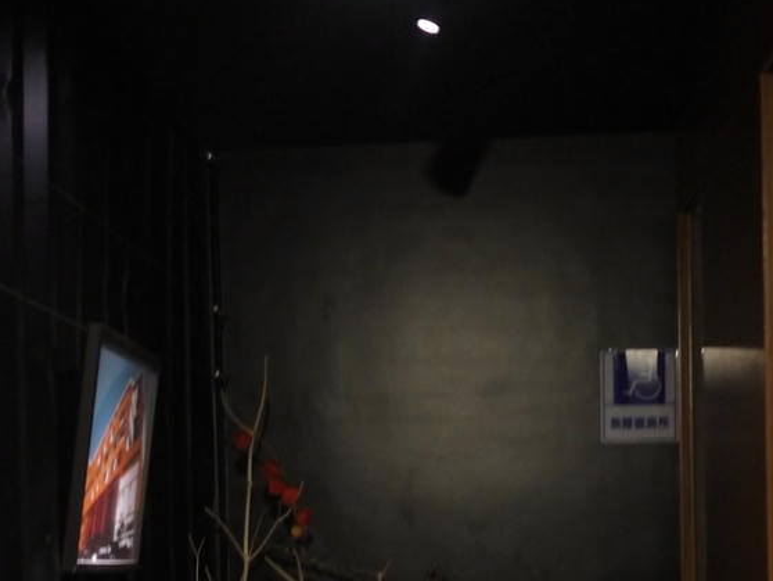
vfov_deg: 16.7
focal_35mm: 86
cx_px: 309
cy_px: 606
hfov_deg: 22.7
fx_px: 1921
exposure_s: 1/25
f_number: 1.7
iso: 800
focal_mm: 20
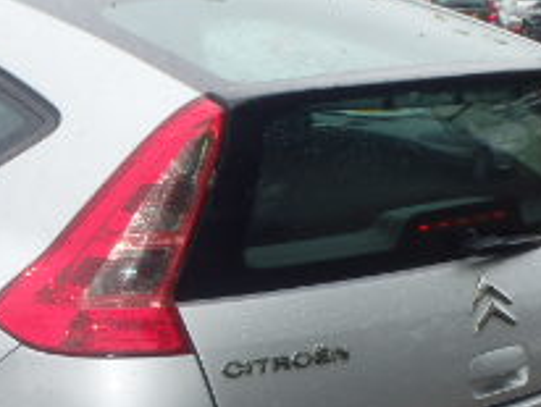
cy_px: 373
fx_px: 1455
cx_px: 11
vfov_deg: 15.7
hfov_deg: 20.4
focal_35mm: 93
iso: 125
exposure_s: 1/250
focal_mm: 5.4
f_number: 4.1
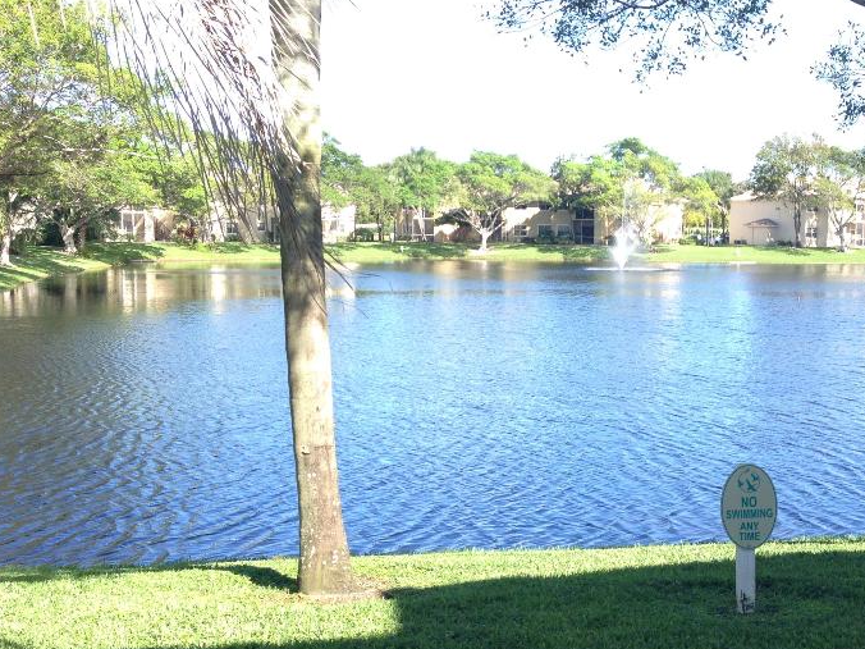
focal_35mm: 50
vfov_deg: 29.1
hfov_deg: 37.6
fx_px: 1249
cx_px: 608
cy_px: 361
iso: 50
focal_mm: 4.12
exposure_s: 1/330
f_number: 2.4
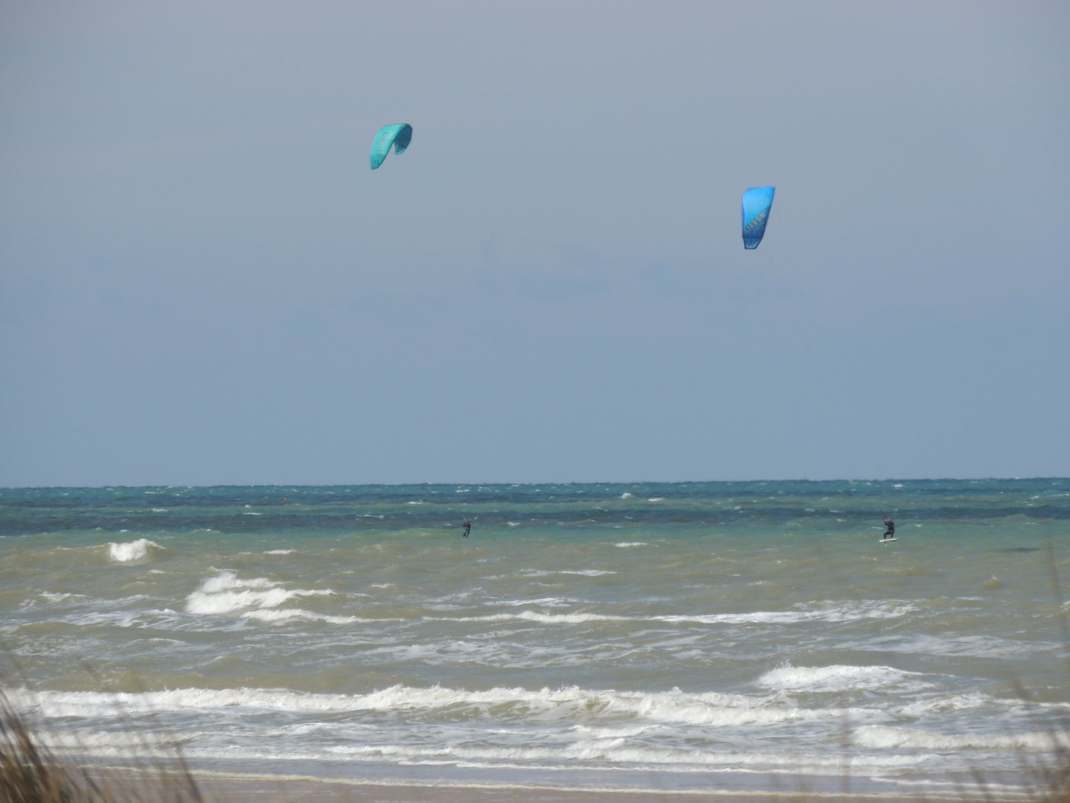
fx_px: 12364
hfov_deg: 5.0
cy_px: 402
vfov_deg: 3.7
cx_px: 535
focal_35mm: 400
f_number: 4.8
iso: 100
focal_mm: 71.3
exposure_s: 1/1000
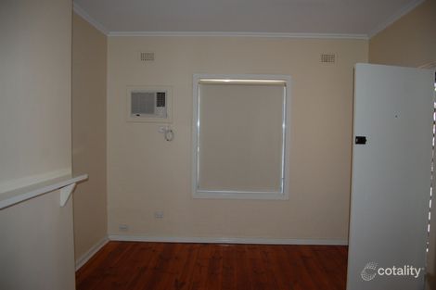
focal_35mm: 27
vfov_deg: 47.9
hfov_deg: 67.4
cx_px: 218
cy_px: 145
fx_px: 327
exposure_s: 1/60
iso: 400
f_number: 3.5
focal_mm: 18
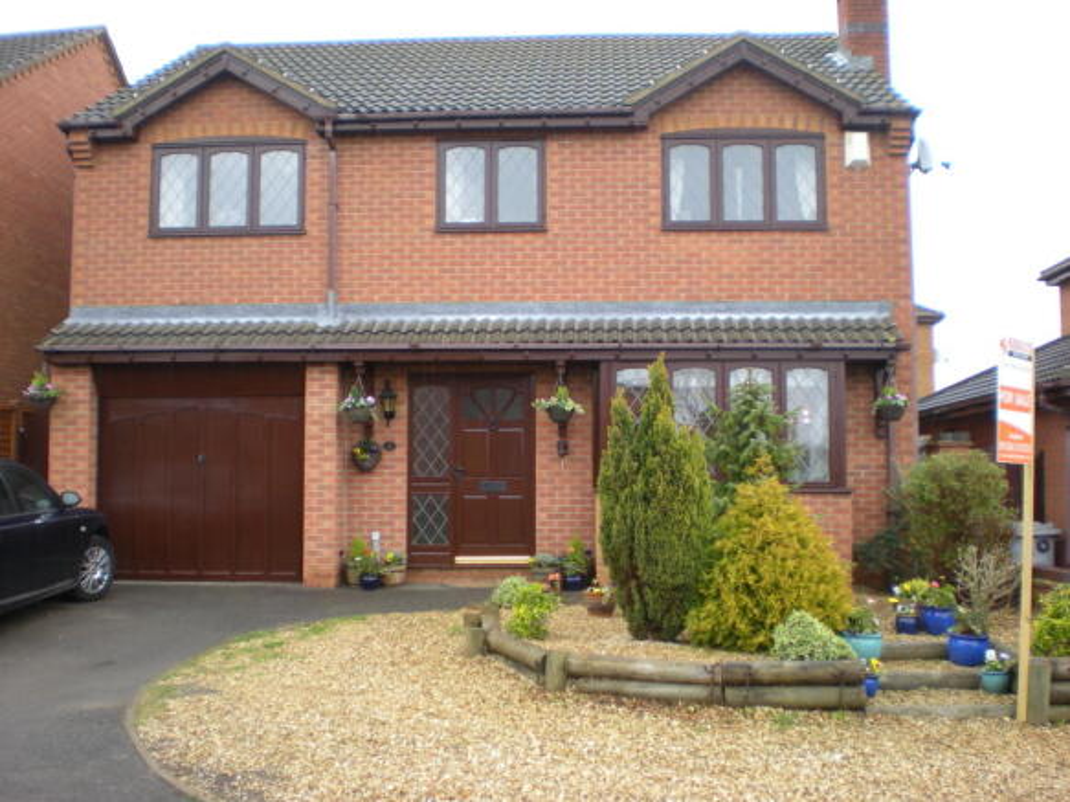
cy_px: 401
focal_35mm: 38
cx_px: 535
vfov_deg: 37.7
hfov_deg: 49.0
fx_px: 1174
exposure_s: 1/60.8
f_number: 3.1
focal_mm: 6.3
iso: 89
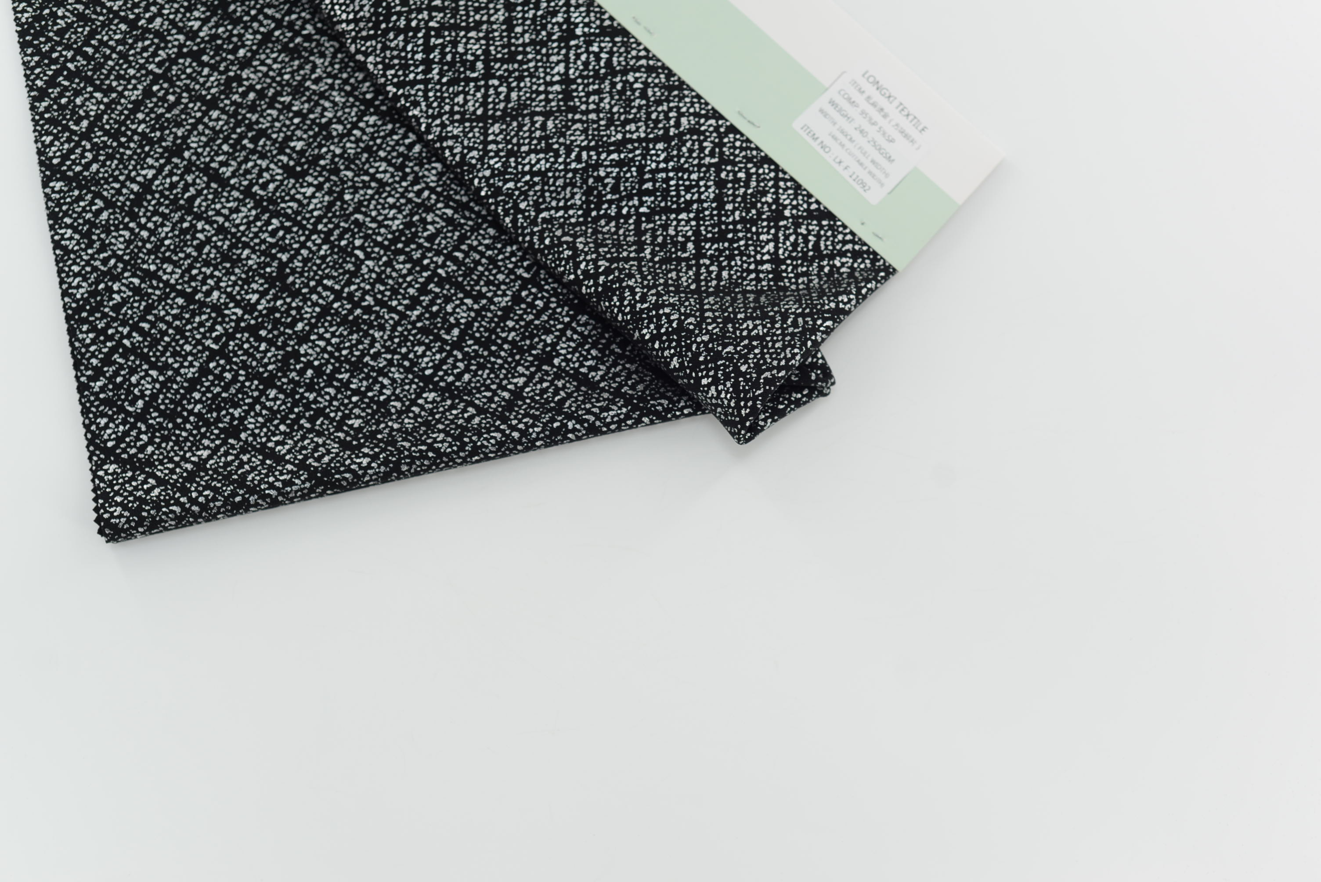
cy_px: 441
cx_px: 660
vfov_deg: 27.0
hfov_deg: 39.6
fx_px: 1835
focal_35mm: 50
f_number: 4
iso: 100
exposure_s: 1/125
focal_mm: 50
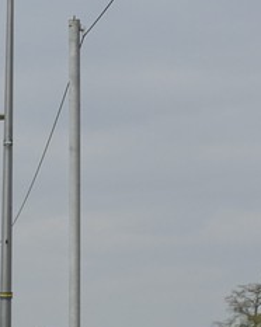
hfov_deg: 6.8
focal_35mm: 187
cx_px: -699
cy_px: 355
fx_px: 1808
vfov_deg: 10.2
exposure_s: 1/800
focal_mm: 29
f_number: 8
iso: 200
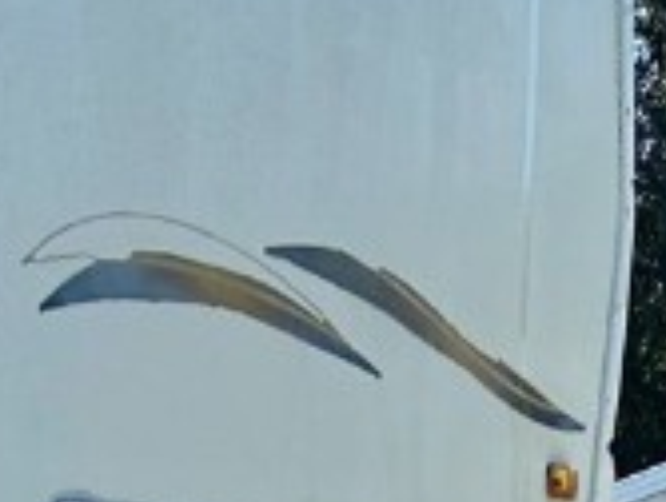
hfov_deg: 12.4
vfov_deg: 8.3
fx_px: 3066
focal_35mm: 159
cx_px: 291
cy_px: 1382
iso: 50
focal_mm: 5.7
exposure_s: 1/2457
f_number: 1.5
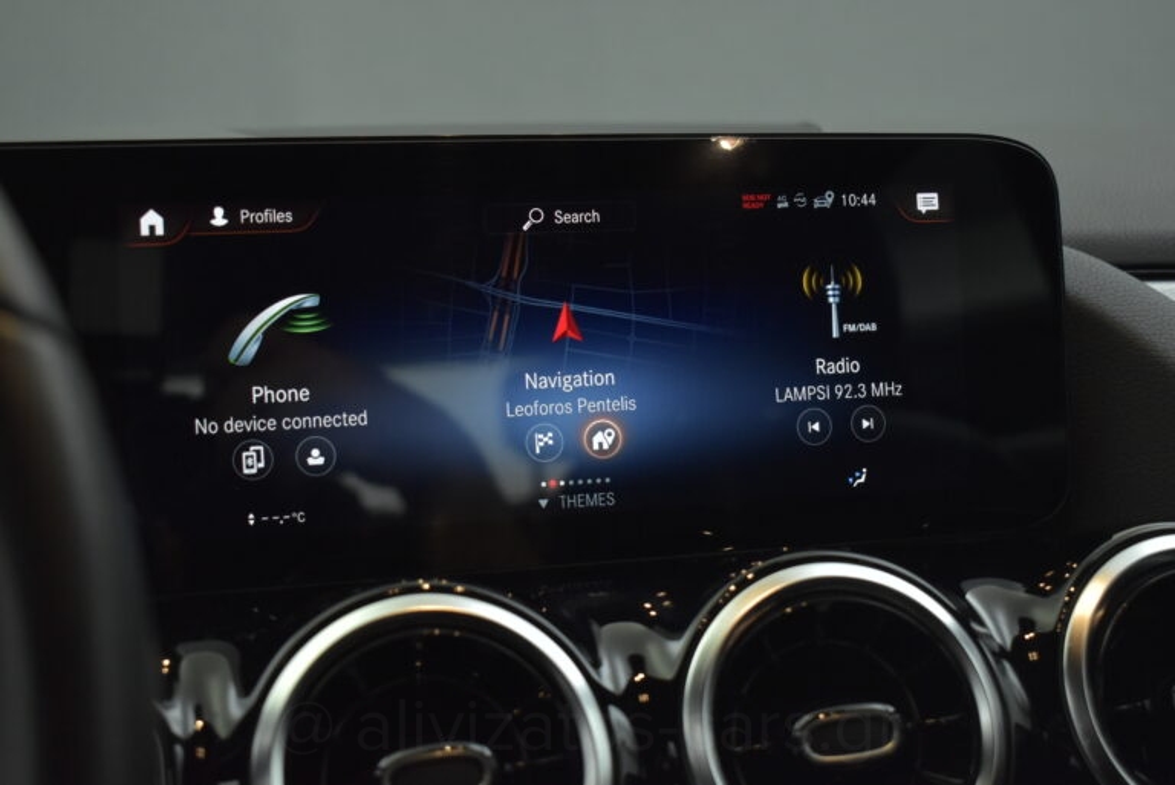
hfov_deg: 37.8
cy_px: 392
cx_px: 588
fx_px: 1714
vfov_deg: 25.8
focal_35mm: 52
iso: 1600
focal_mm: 35
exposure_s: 1/160
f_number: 4.5
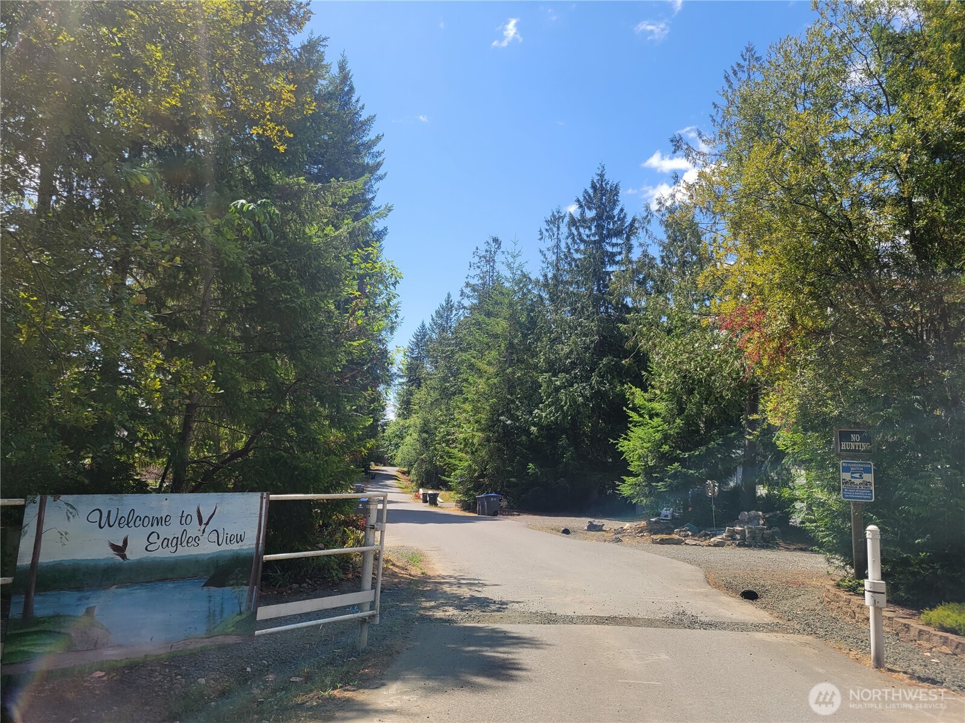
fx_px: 725
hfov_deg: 67.3
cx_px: 482
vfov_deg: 53.1
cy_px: 362
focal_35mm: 26
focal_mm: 5.4
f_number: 1.8
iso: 40
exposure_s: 1/1756
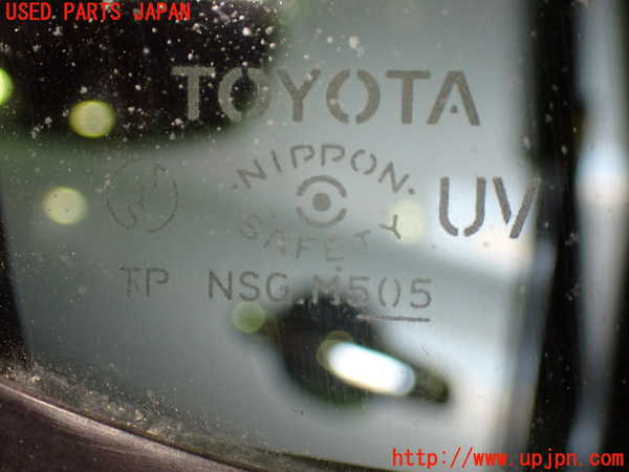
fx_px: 854
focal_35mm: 47
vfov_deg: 30.9
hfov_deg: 40.4
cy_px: 236
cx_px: 314
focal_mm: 8.4
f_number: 3.1
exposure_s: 1/200
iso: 640
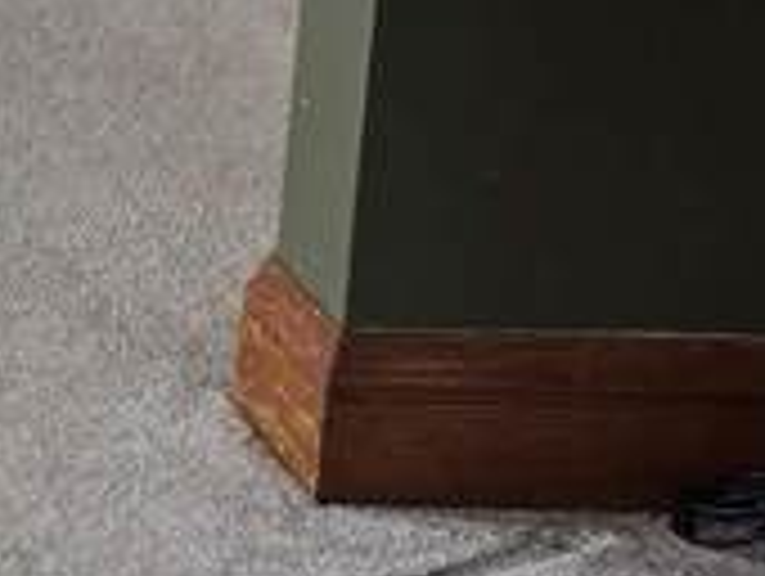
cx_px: -1552
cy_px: -693
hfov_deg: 9.1
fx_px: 3829
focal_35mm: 173
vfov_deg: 8.1
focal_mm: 6.3
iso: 40
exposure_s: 1/120
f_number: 1.7
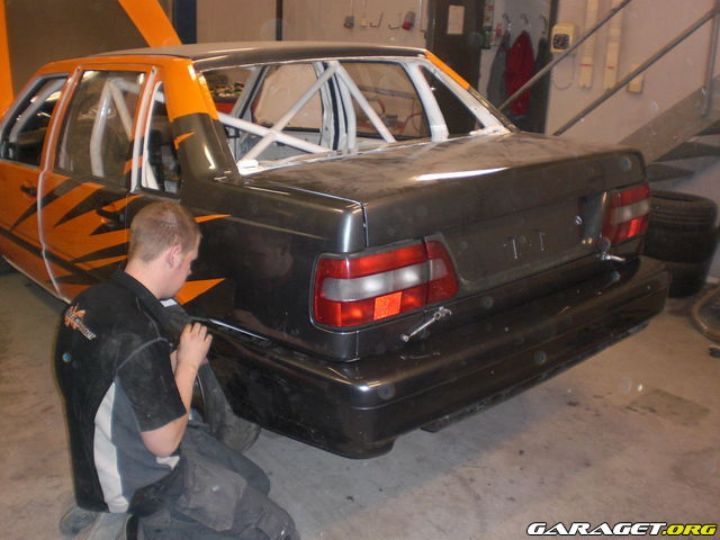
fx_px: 749
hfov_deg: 51.4
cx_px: 360
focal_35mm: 36
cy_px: 270
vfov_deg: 39.7
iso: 200
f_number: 3.1
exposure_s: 1/60
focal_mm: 6.3
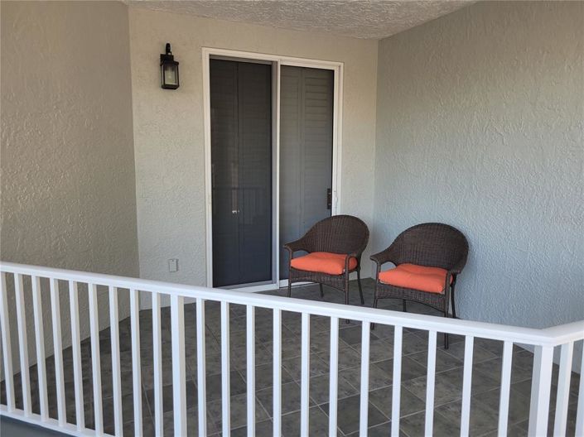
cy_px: 218
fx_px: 438
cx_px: 292
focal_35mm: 26
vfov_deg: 53.0
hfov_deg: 67.3
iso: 64
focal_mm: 5.4
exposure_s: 1/120
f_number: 1.8
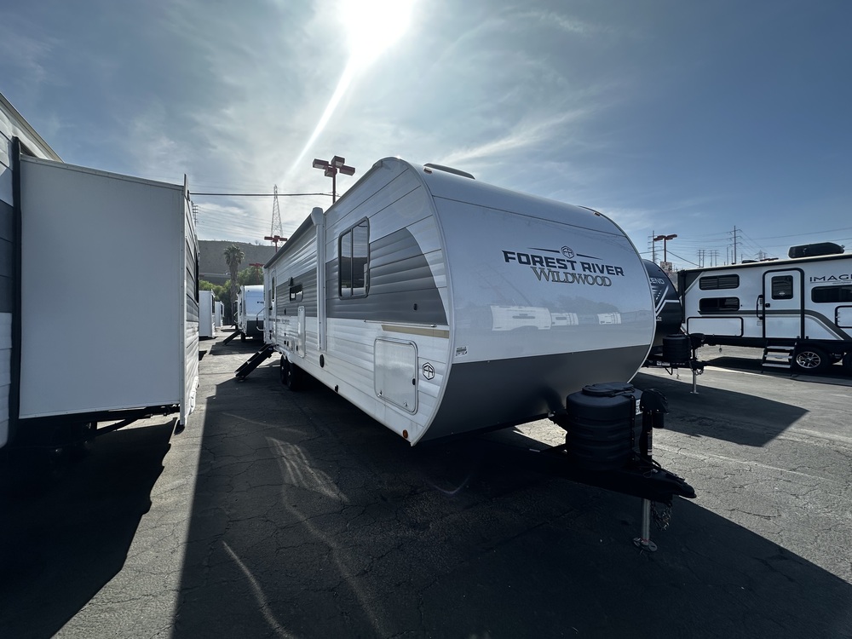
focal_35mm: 14
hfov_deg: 102.1
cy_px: 320
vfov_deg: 85.7
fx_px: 345
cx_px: 426
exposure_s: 1/1575
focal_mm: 2.22
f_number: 2.2
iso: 50
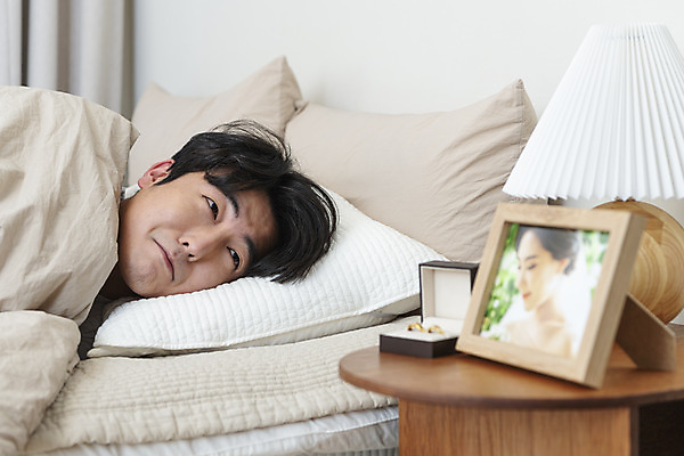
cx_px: 342
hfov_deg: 28.8
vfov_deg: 19.5
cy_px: 228
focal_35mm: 70
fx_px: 1330
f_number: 4
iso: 250
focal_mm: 70
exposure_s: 1/125
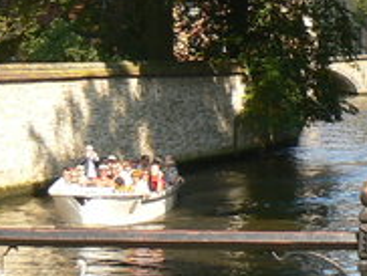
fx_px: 1677
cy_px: -4
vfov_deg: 9.3
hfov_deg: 12.1
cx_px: 488
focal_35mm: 158
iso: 80
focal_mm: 6
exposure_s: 1/200
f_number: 5.6
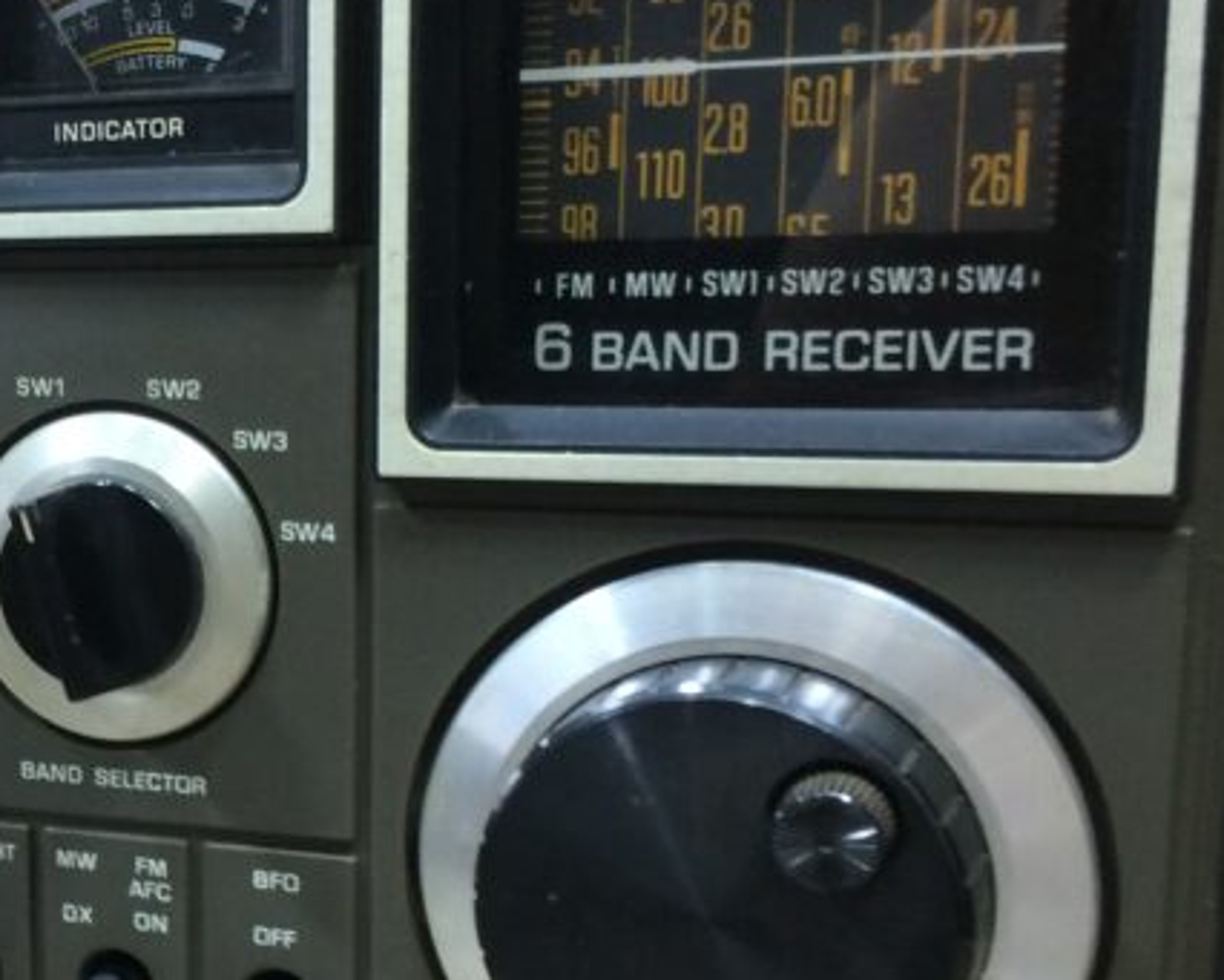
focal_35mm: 68
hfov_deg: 25.8
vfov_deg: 22.4
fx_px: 2464
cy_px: 670
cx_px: -124
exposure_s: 1/30
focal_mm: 4.15
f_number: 2.2
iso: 80
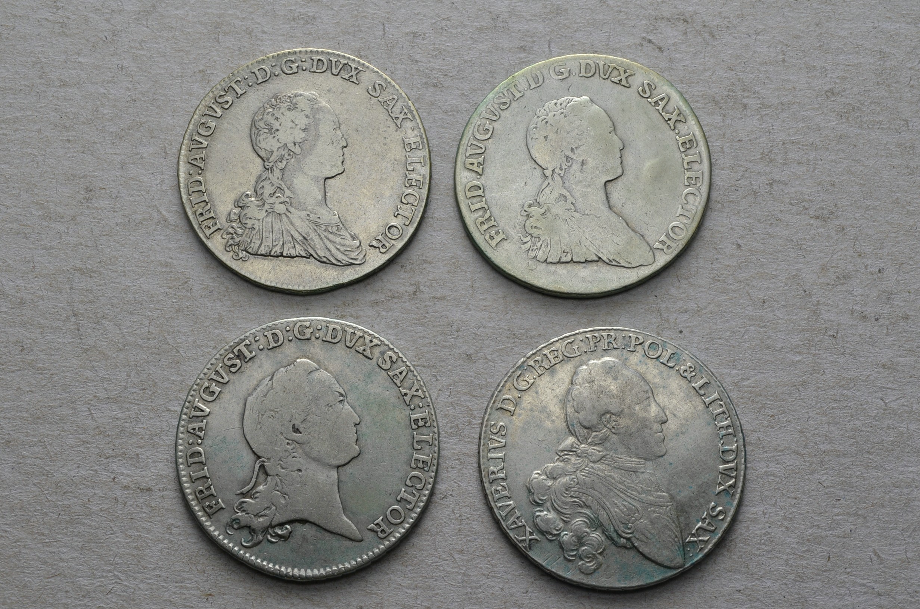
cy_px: 304
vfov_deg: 23.7
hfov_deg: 35.1
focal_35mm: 57
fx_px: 1454
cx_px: 460
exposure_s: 1/250
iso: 400
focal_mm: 38
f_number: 14
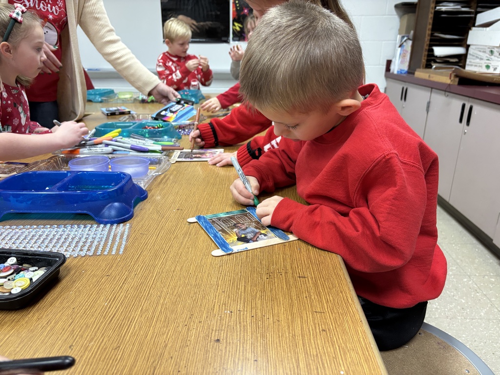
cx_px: 250
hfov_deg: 67.3
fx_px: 376
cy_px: 188
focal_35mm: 26
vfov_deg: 53.1
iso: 160
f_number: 1.6
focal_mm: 5.96
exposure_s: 1/60
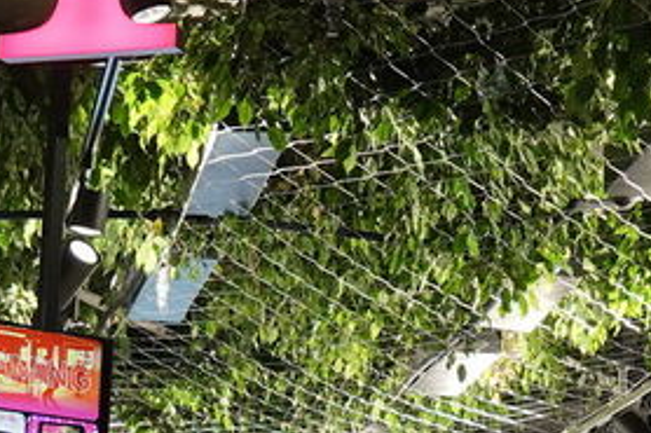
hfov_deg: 12.4
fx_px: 3000
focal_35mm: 166
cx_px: 417
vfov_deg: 8.2
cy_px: 377
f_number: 4
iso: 800
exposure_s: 1/200
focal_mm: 24
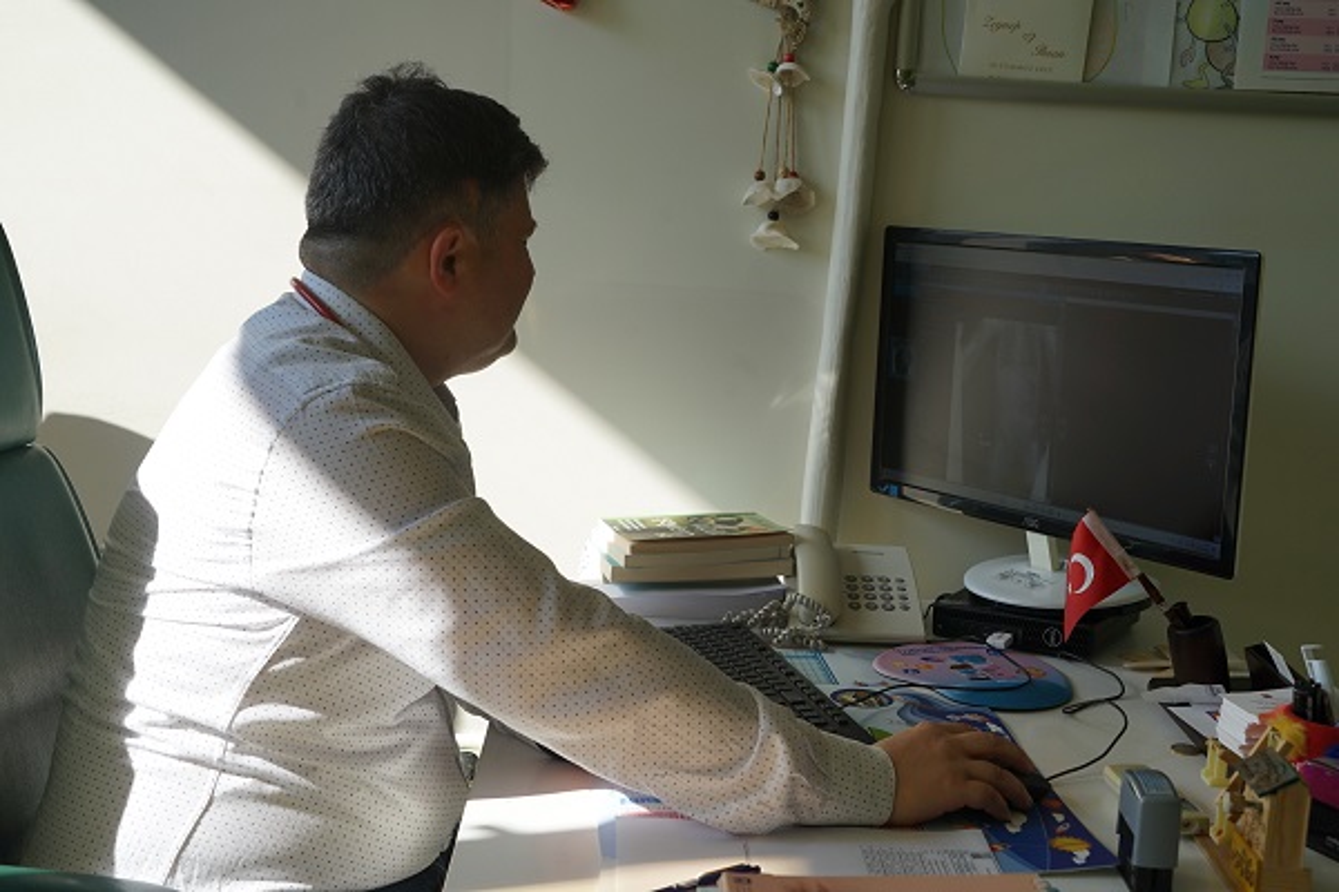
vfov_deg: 28.6
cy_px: 446
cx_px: 670
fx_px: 1748
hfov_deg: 41.9
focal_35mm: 47
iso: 100
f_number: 8
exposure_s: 1/100
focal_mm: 47
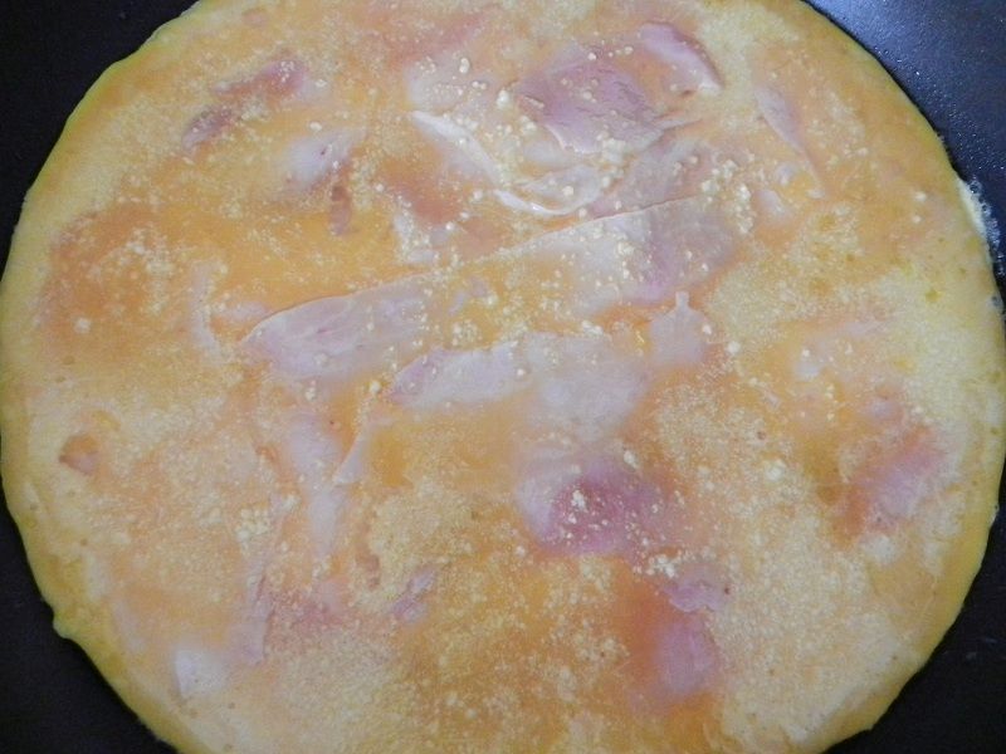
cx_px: 503
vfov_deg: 58.9
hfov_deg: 73.9
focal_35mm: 23
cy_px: 377
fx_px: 668
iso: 1600
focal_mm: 4
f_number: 3.4
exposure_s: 1/60
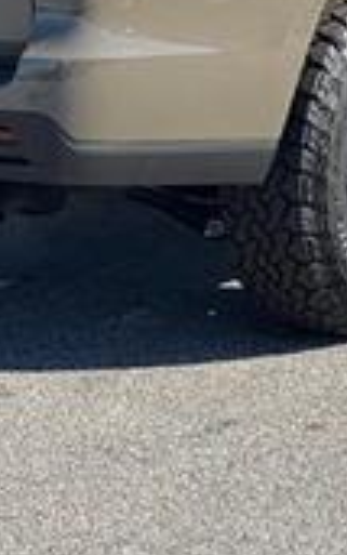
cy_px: -6
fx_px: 2268
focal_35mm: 150
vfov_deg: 13.7
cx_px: 139
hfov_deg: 8.7
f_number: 1.78
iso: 64
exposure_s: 1/2331
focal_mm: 6.76
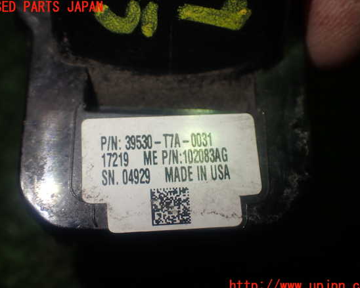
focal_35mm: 47
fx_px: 501
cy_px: 147
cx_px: 181
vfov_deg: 32.1
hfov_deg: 39.5
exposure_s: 1/100
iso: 100
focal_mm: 7.84
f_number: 2.9
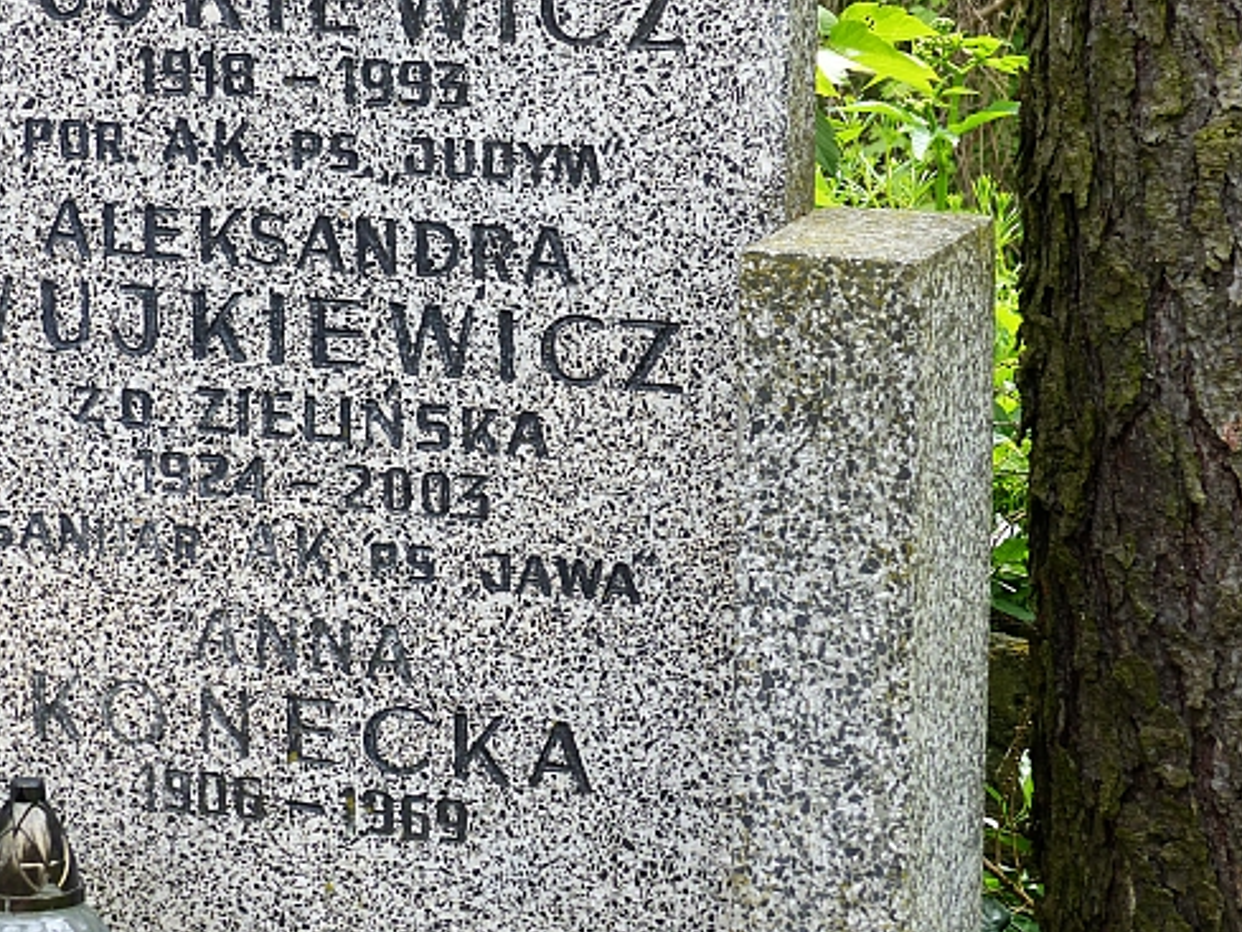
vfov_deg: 11.7
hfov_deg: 15.5
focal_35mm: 127
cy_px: 361
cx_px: 434
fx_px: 4558
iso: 100
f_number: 4
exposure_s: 1/200
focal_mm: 17.4
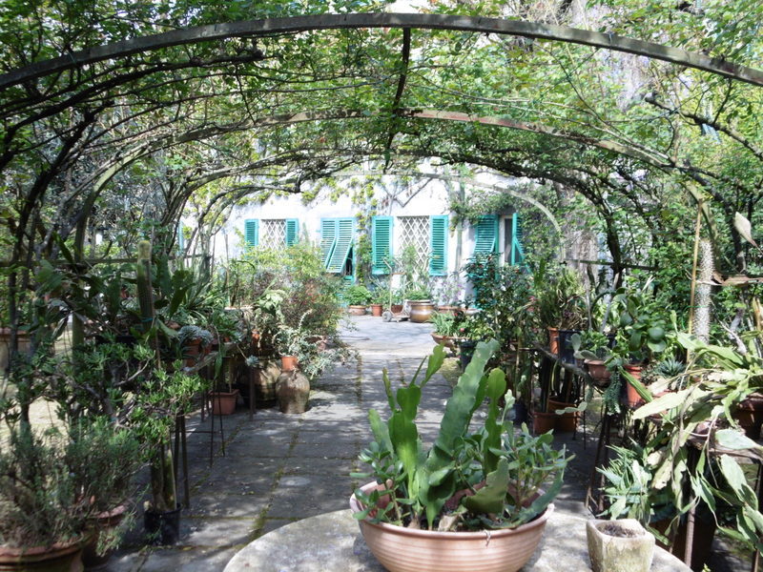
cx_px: 382
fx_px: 970
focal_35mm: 44
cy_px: 286
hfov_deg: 42.9
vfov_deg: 32.9
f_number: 3.7
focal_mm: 8
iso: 100
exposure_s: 1/320
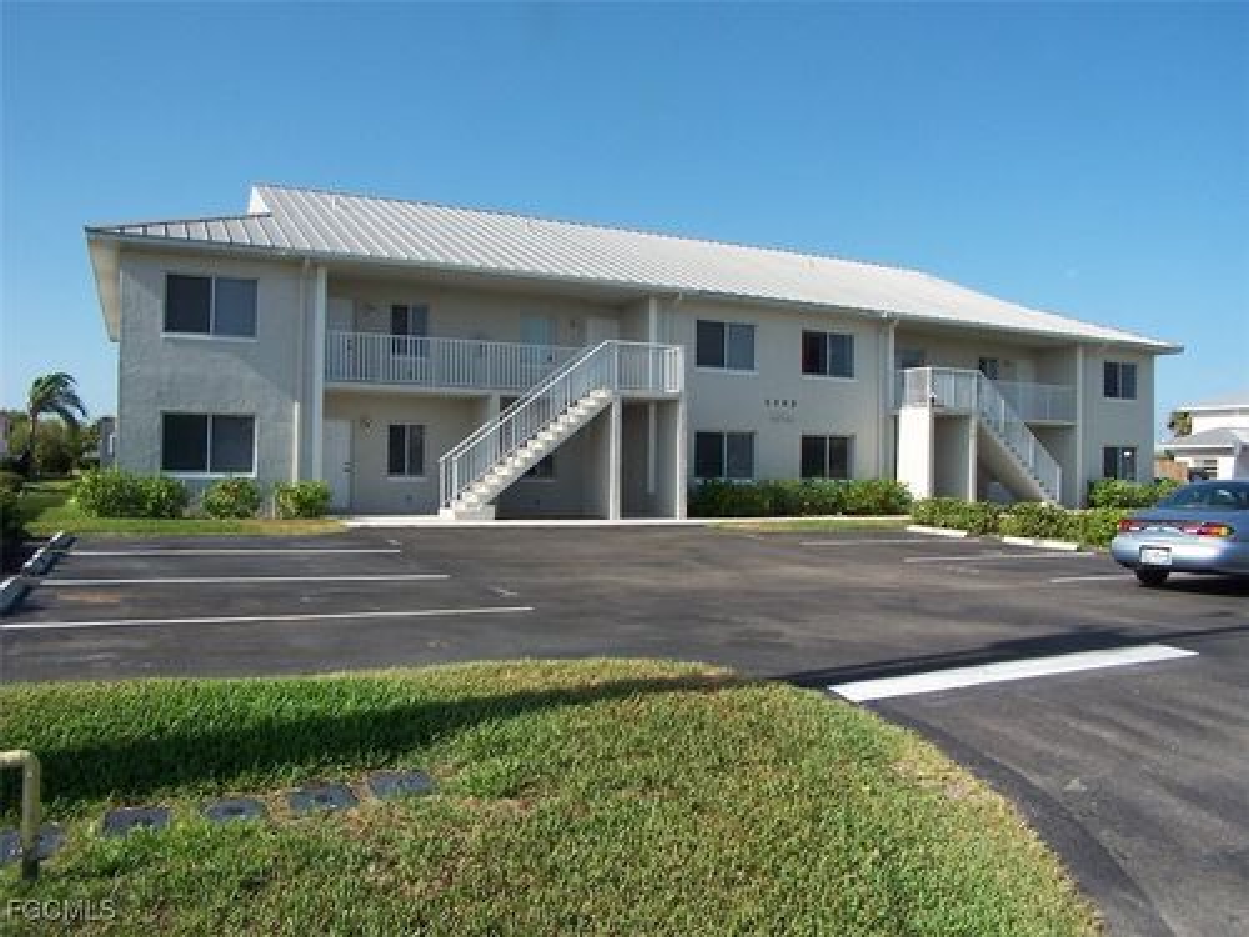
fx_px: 1371
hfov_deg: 49.0
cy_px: 468
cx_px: 624
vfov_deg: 37.7
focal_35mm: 38
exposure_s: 1/750
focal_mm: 6.3
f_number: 4
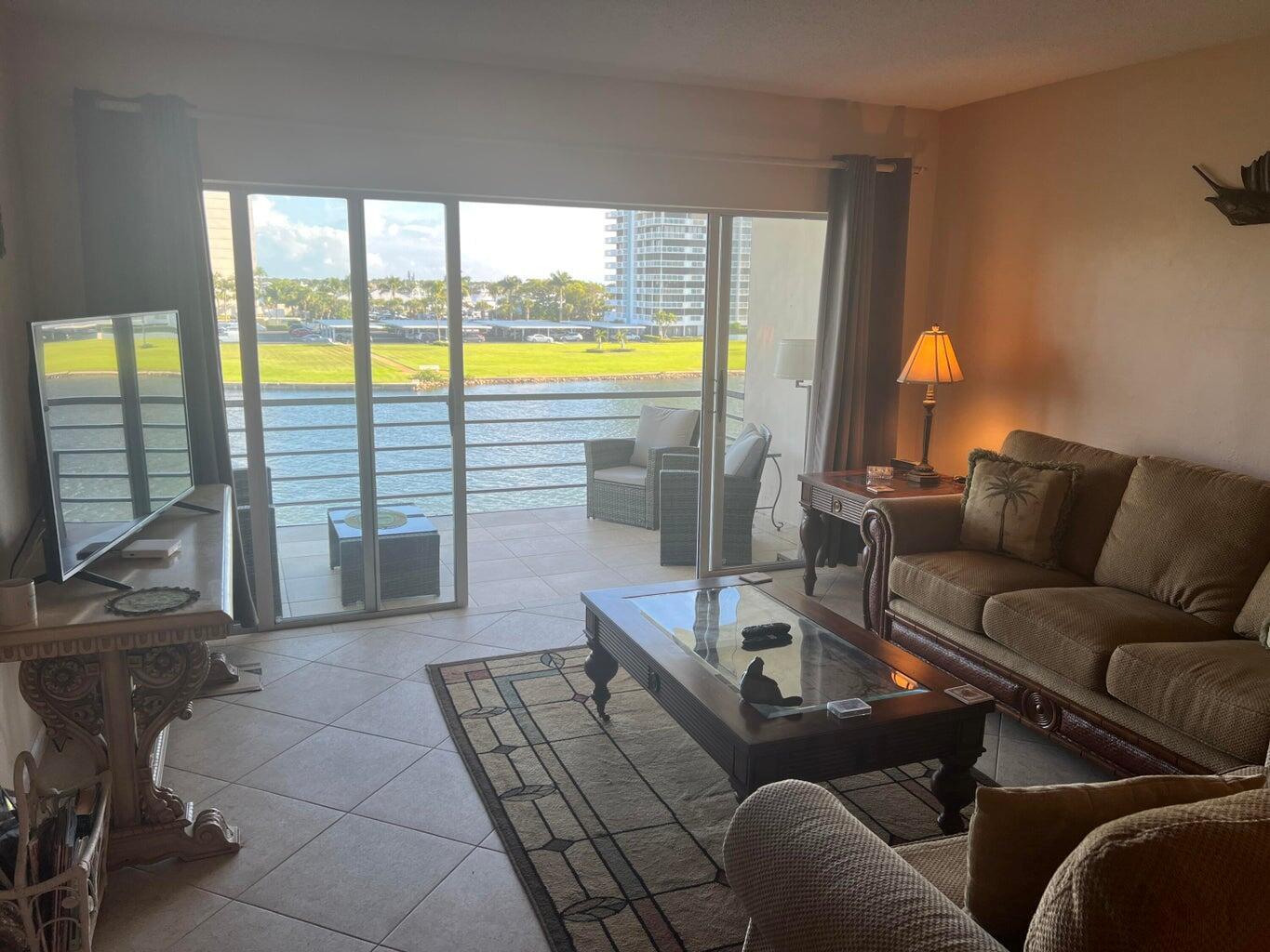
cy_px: 476
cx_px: 635
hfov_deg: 67.3
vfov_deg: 53.1
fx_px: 954
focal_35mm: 26
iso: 40
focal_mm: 5.7
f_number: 1.5
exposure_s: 1/194
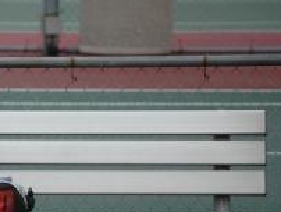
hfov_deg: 3.1
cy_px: 191
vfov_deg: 2.3
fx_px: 5185
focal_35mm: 638
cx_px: 10
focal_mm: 200
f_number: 5.6
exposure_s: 1/500
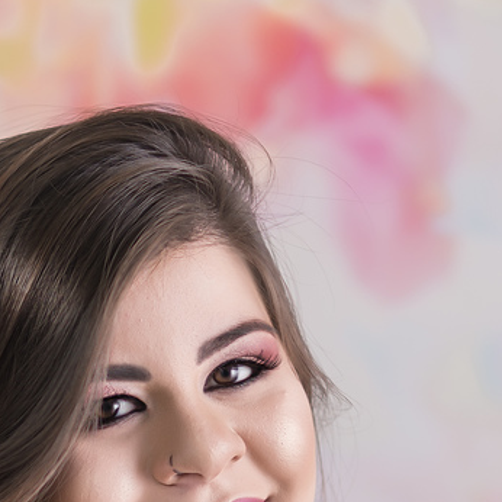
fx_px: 6169
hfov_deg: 4.7
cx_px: -25
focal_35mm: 376
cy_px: 966
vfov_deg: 4.6
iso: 50
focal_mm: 85
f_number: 2.2
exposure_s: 1/125
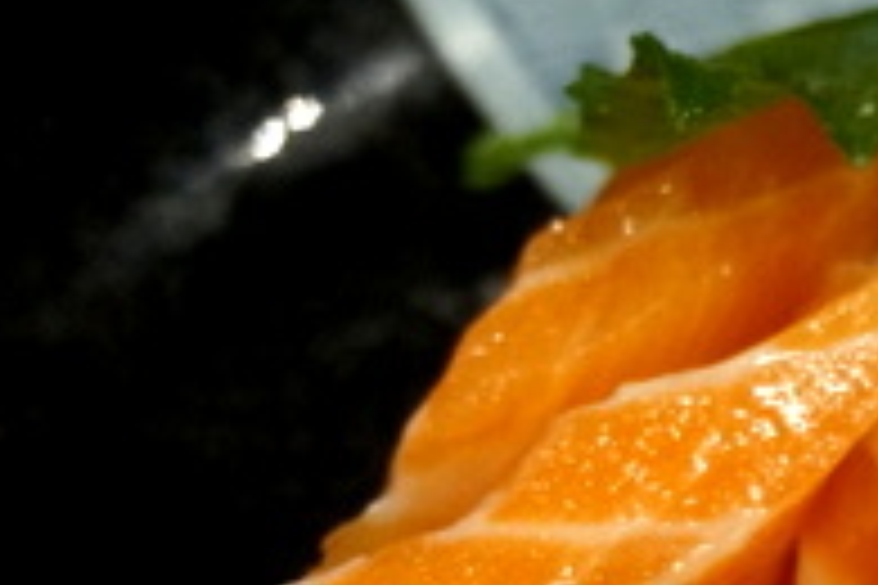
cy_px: 749
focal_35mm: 202
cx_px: 1418
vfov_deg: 6.8
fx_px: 4917
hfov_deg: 9.8
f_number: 5.6
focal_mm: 41
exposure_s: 1/15
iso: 3200
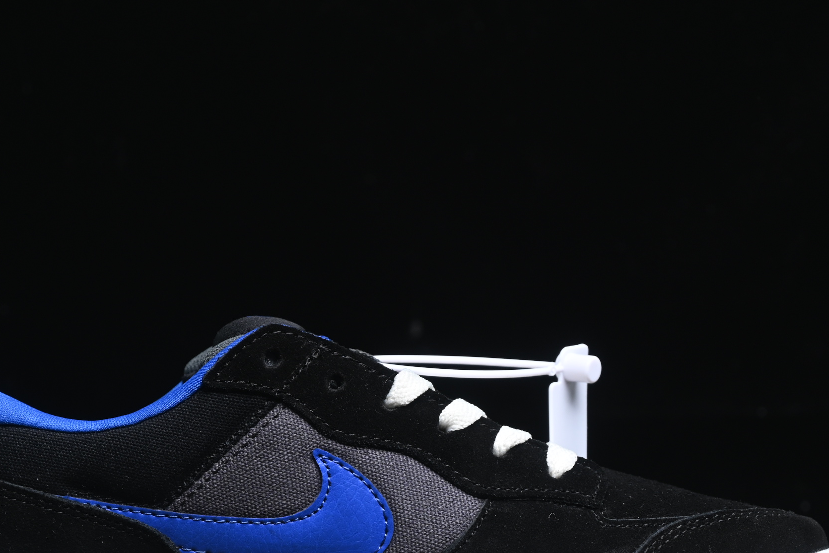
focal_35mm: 125
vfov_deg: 11.0
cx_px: 350
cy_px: 406
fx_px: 2879
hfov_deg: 16.4
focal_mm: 50
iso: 160
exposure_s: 1/50
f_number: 6.3
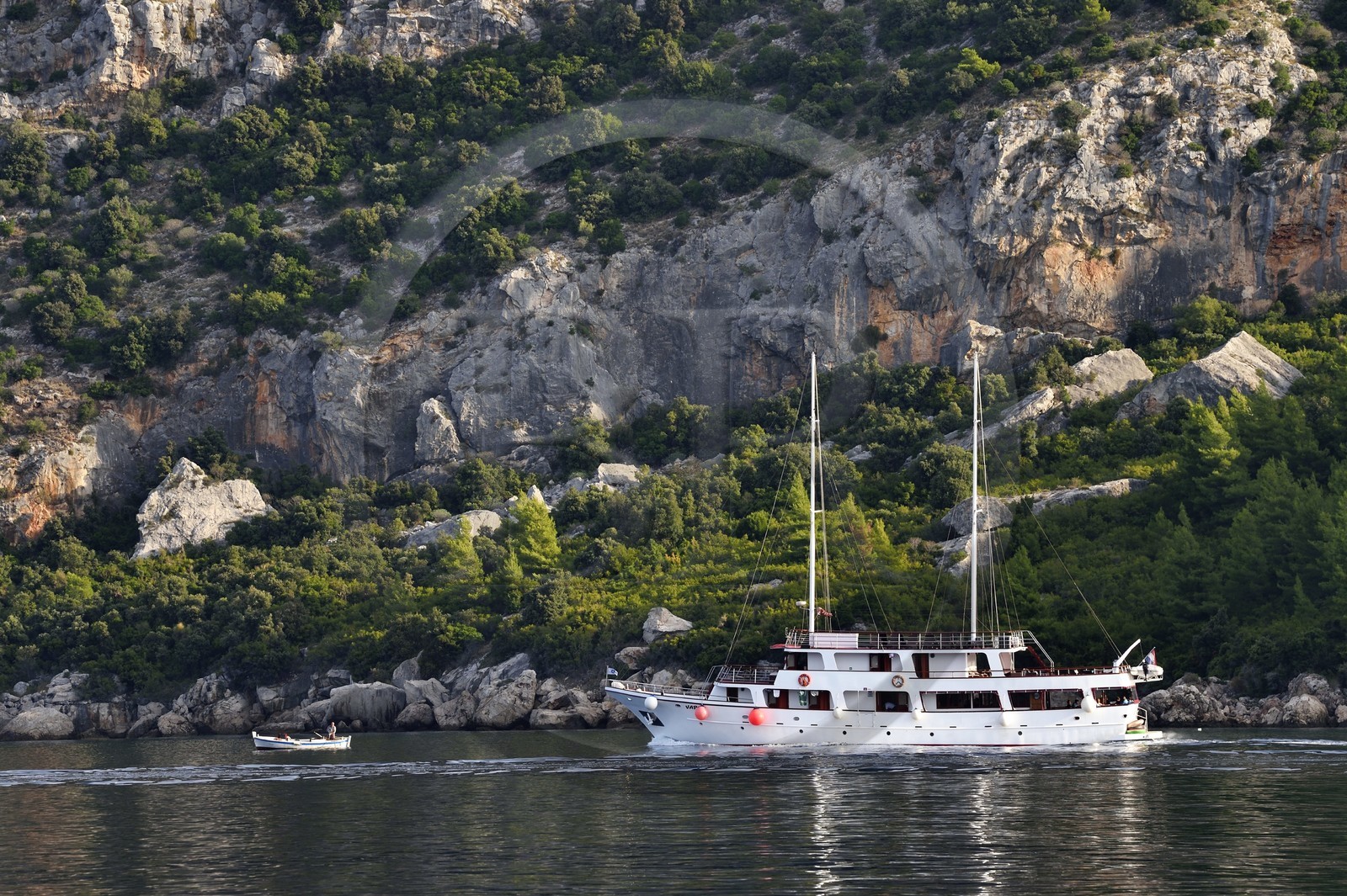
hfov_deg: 10.3
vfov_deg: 6.9
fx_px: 7479
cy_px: 448
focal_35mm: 200
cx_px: 674
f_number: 8
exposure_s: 1/400
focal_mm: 200
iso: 200
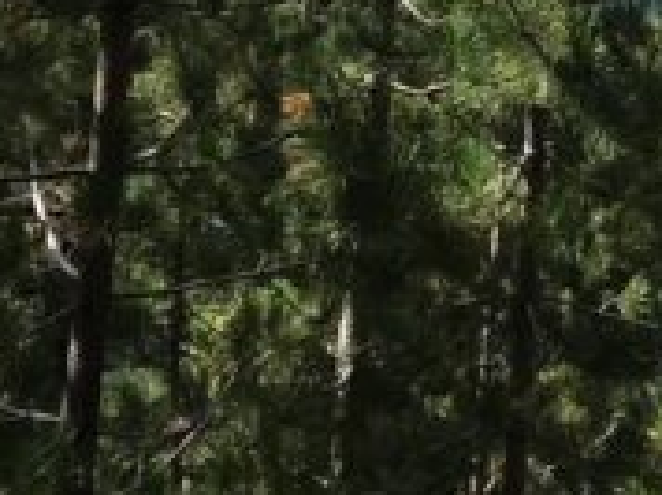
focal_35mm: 167
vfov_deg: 7.8
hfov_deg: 11.4
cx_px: 982
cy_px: -912
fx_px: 3189
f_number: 2.2
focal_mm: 4.15
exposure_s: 1/999
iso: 25
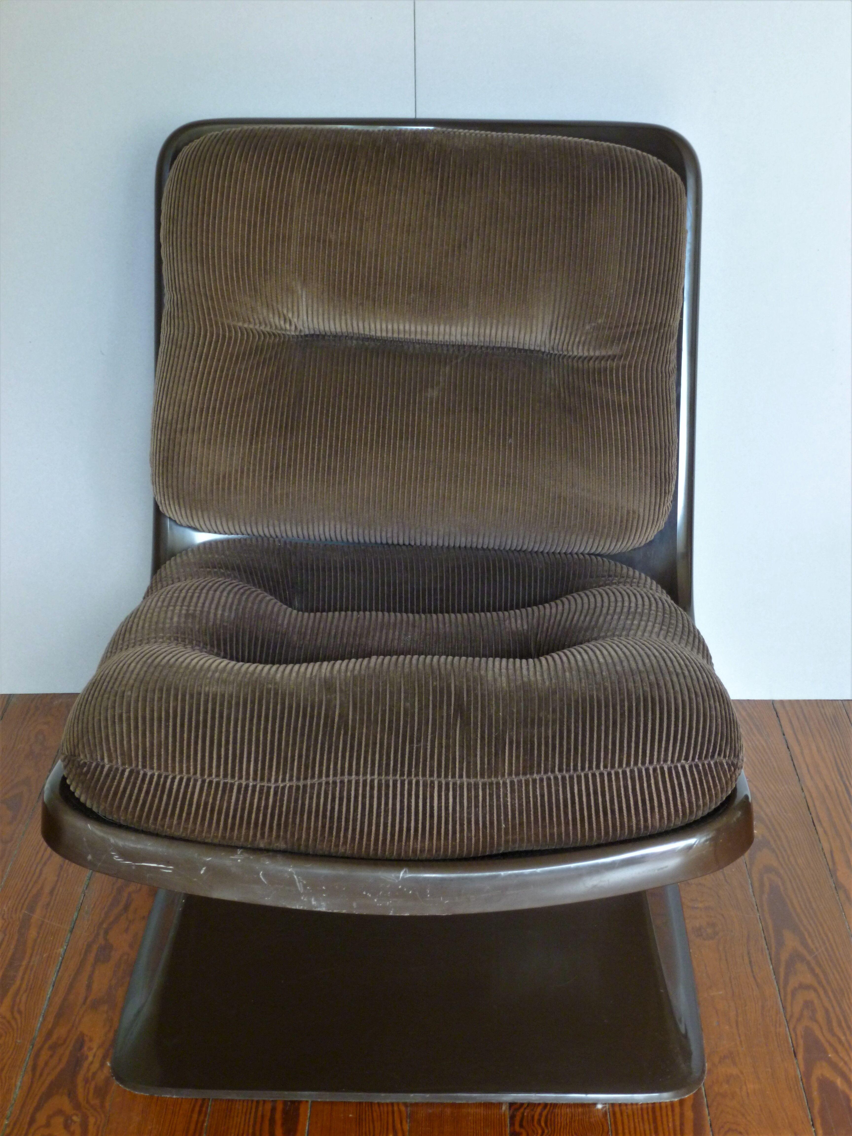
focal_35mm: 55
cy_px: 568
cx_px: 426
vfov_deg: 34.9
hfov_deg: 26.6
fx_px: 1805
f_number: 4.2
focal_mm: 9.9
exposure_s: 1/8
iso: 320
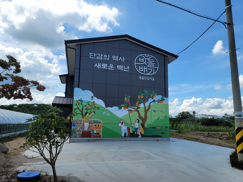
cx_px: 122
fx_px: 175
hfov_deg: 69.4
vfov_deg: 54.9
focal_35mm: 25
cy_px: 91
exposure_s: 1/1093
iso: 20
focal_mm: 7
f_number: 1.8
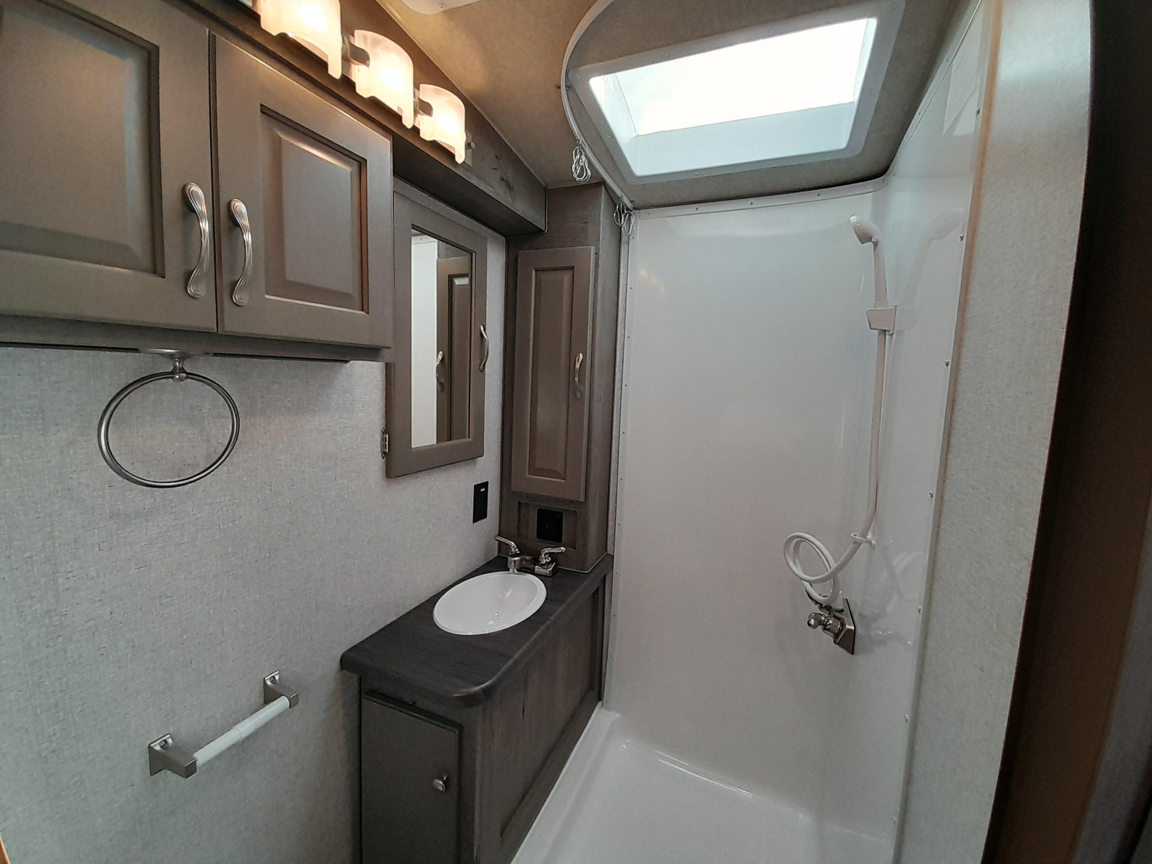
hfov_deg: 106.2
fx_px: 433
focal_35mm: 13
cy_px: 432
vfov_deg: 89.9
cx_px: 576
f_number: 2.2
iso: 50
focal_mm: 1.13
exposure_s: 1/50
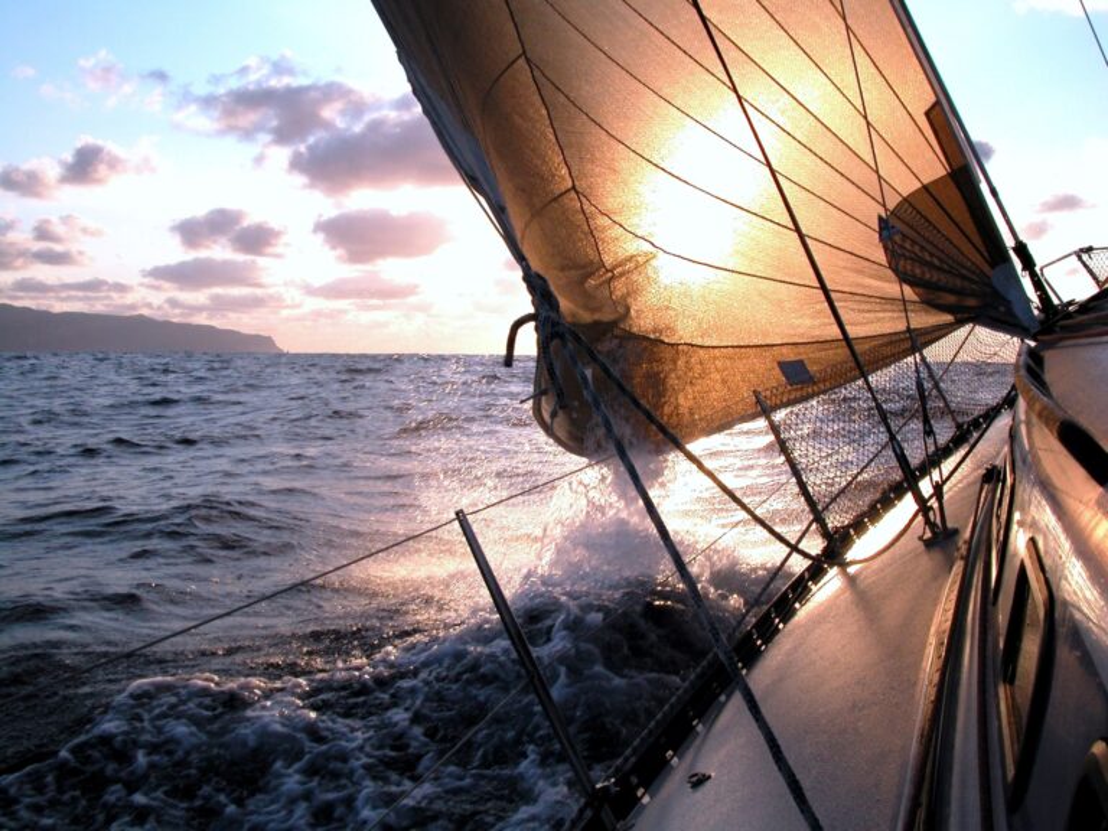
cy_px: 416
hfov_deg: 54.0
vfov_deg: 41.8
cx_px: 554
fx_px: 1088
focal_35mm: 34
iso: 100
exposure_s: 1/325
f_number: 8
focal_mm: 8.9
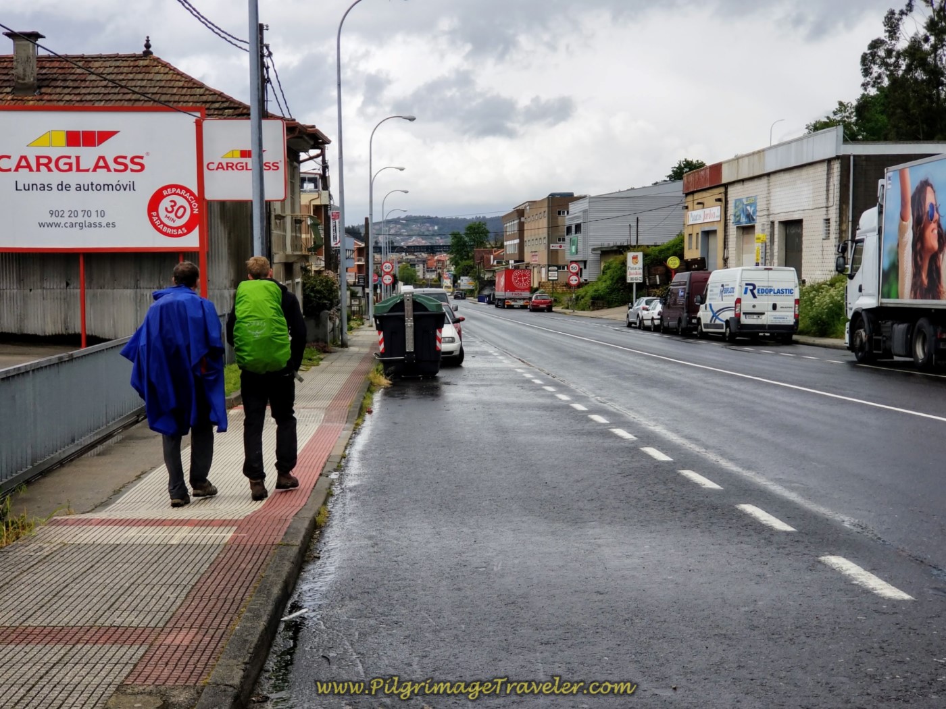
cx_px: 473
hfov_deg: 36.8
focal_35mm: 52
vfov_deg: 28.0
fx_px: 1421
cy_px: 354
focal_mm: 6
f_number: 2.4
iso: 25
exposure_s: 1/760
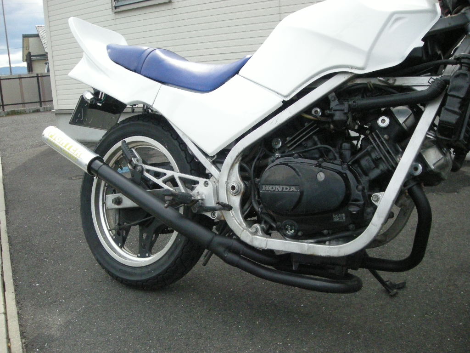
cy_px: 176
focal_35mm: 35
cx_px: 235
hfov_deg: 52.6
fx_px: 475
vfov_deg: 40.7
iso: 400
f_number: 5.7
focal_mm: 5.7
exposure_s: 1/920
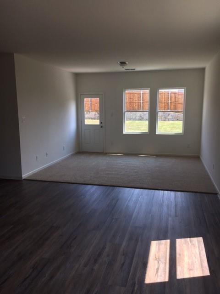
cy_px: 147
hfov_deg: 48.2
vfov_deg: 61.7
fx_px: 246
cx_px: 110
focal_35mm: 29
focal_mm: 4.15
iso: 25
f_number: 2.2
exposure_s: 1/129
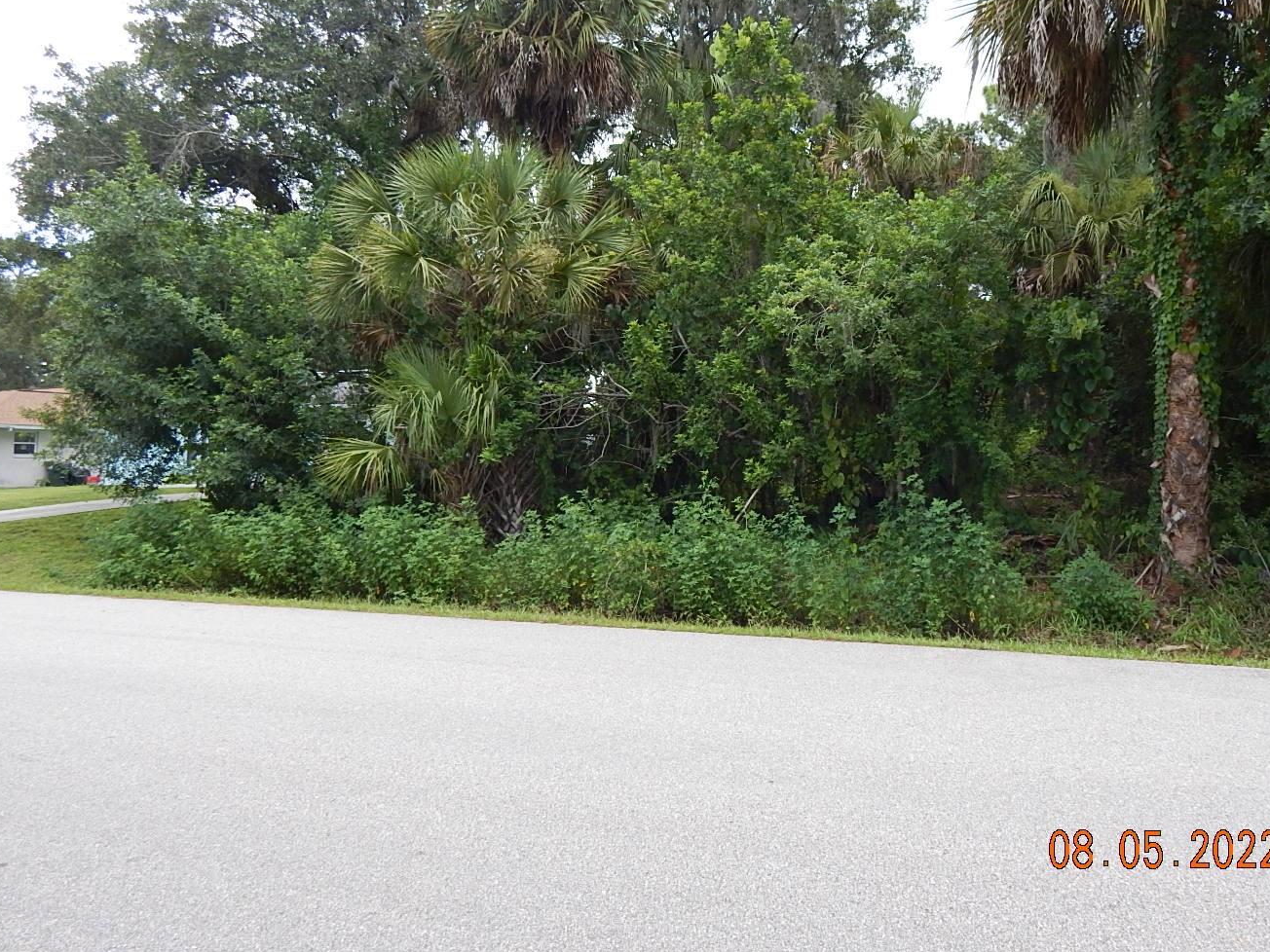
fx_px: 991
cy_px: 387
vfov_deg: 51.1
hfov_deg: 64.8
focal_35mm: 27
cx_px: 750
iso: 125
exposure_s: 1/250
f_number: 3
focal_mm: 4
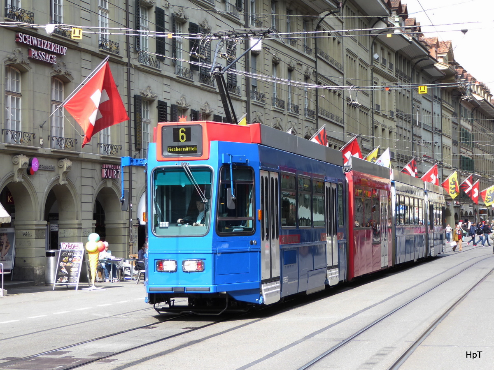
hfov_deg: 24.7
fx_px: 1127
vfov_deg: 18.7
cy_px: 185
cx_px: 247
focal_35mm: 79
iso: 160
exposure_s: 1/200
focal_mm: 13.2
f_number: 4.6
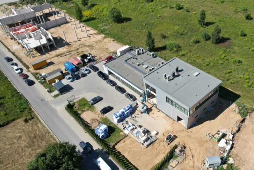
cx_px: 173
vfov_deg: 42.2
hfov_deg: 58.7
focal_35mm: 31
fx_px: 219
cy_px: 99
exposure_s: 1/2000
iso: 110
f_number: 2.8
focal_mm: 8.38
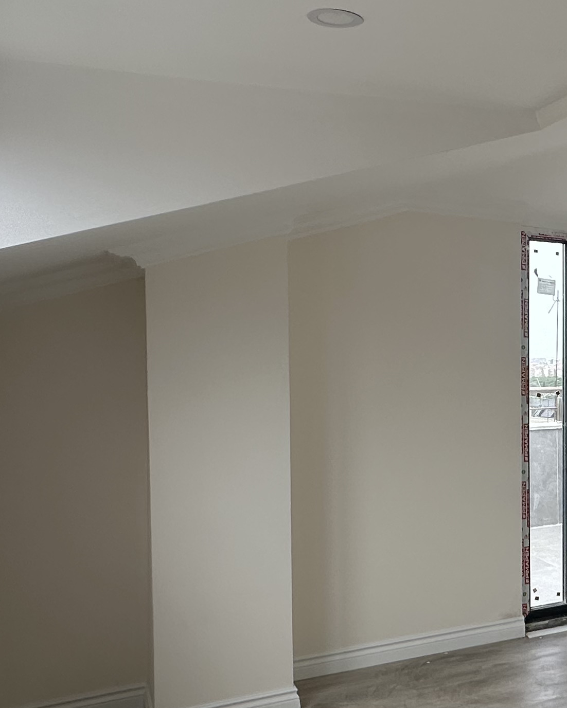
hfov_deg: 31.4
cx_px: 679
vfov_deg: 45.7
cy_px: 407
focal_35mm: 40
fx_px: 839
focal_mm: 2.22
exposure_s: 1/311
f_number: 2.2
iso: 40
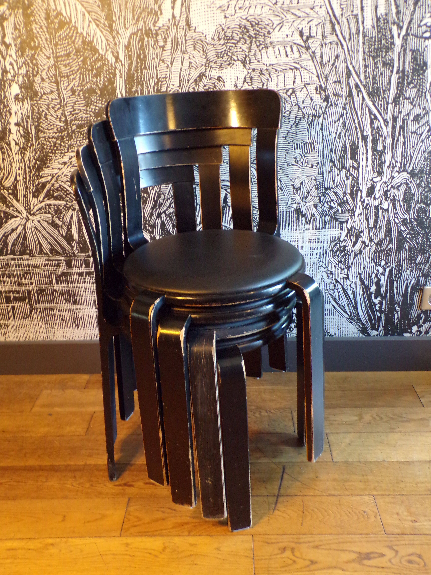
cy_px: 288
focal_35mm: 32
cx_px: 216
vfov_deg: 56.8
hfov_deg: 44.2
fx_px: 531
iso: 400
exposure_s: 1/13
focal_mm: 5.8
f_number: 3.2
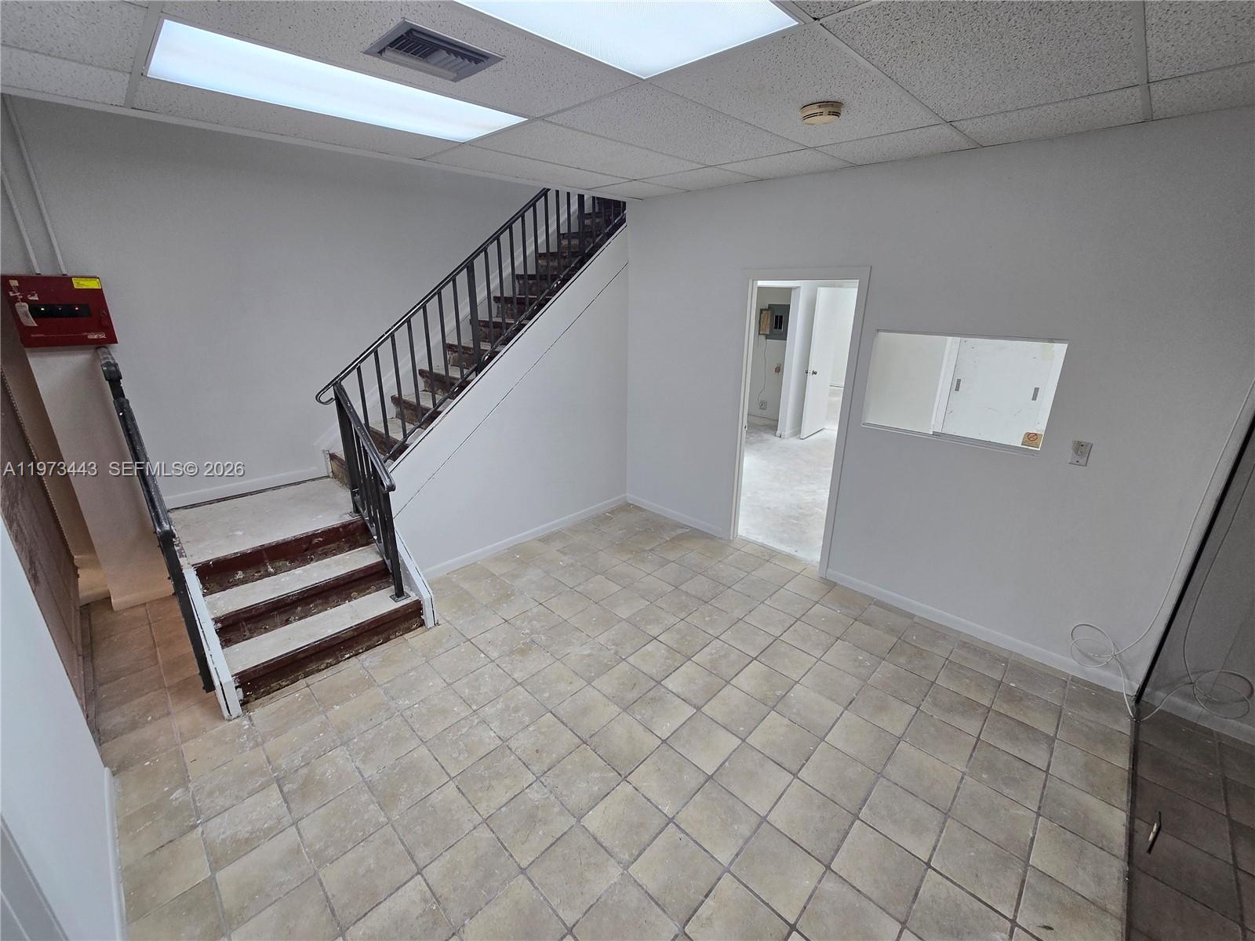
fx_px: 471
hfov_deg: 106.2
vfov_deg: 89.9
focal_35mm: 13
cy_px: 470
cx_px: 628
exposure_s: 1/60
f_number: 2.2
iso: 80
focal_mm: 2.2
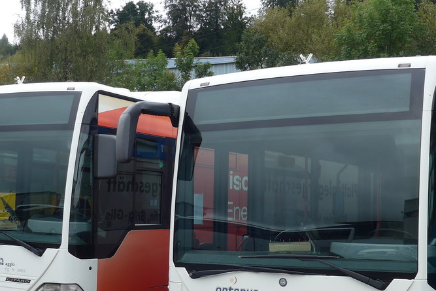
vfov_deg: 23.3
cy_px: 191
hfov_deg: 34.5
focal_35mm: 58
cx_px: 233
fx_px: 703
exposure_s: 1/500
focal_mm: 6.5
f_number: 2.8
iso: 80
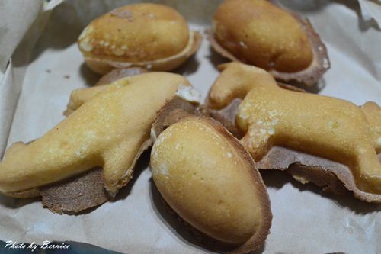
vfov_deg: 27.5
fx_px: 518
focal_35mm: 49
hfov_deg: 40.4
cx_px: 190
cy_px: 127
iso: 720
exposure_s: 1/125
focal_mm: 18.5
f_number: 1.8
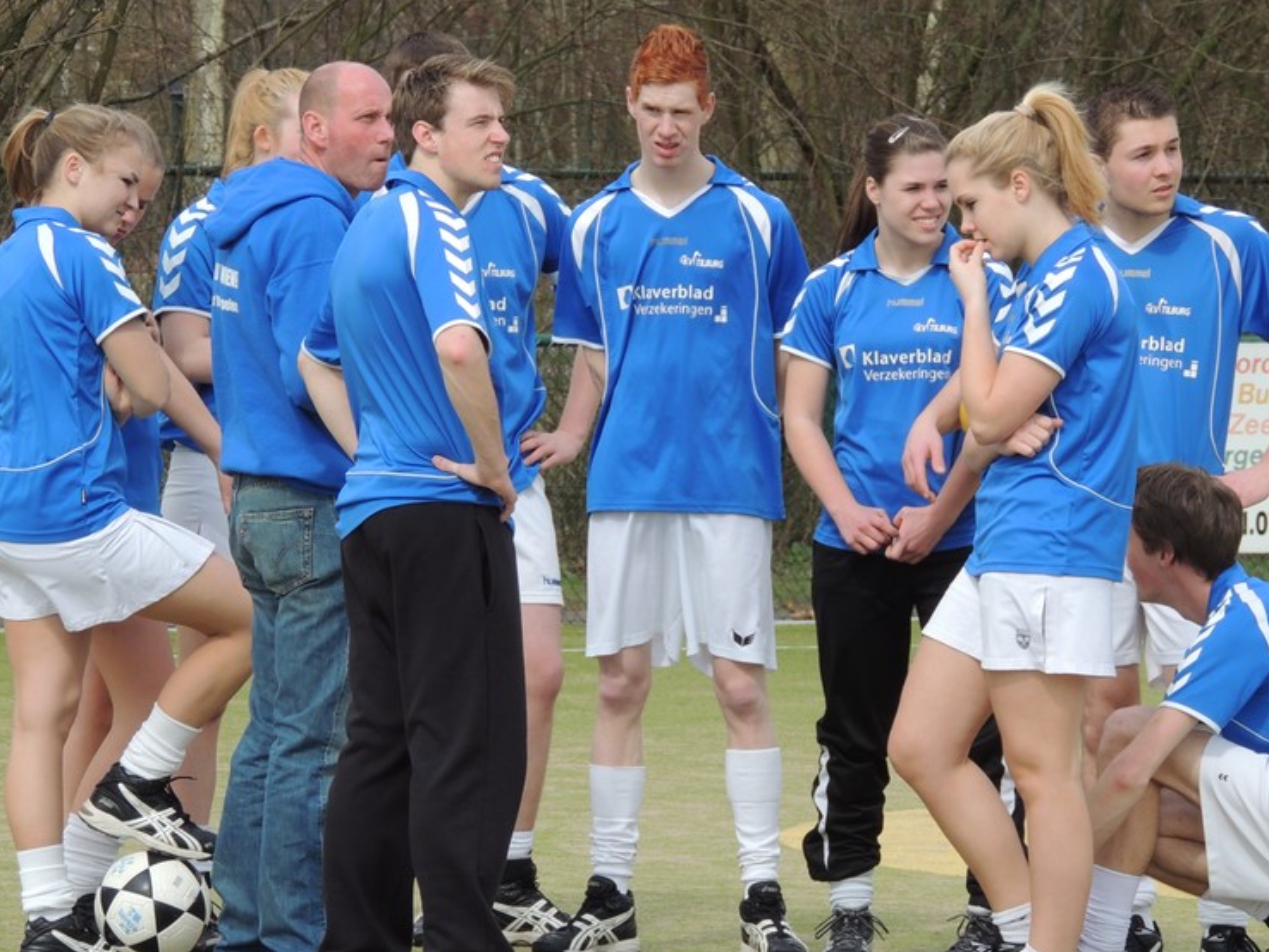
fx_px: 11441
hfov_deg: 6.3
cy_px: 534
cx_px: 693
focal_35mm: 312
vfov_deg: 4.8
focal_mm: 40.1
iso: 100
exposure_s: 1/400
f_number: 4.6
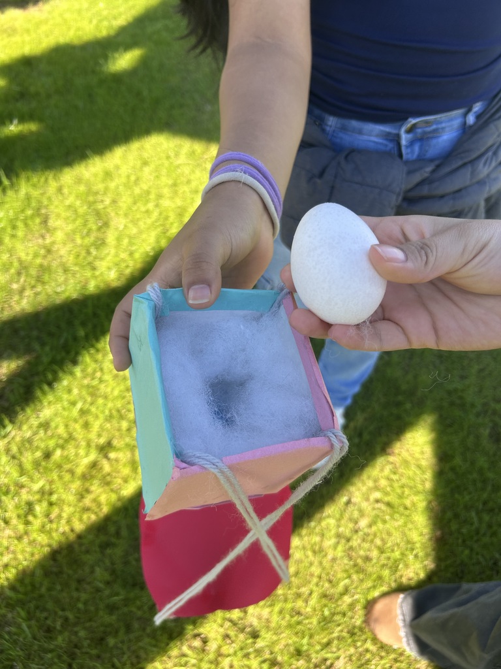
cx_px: 250
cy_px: 334
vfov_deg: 67.3
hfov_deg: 53.1
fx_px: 502
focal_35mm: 26
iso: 50
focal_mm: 5.7
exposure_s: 1/820
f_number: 1.5
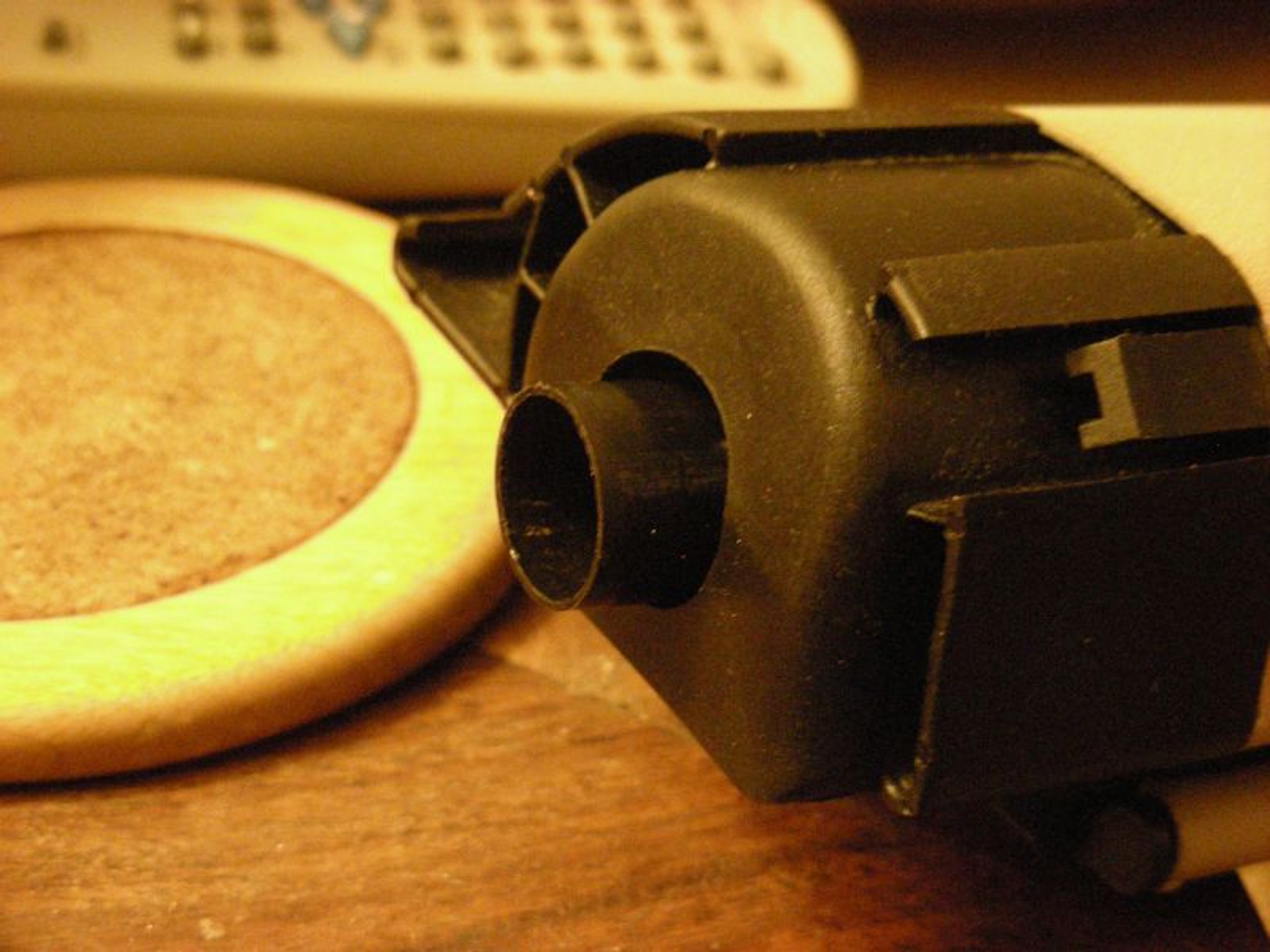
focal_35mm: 79
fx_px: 2898
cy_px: 476
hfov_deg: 24.7
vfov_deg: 18.7
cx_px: 635
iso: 800
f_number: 3.5
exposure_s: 1/6.5
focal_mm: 13.2
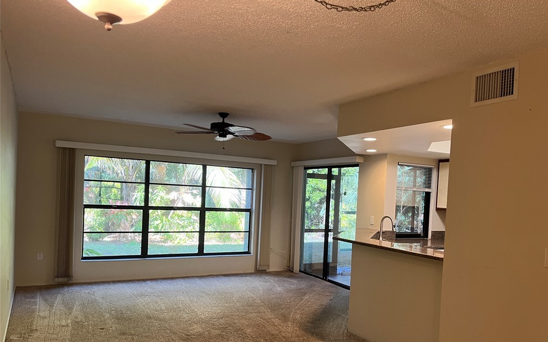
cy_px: 206
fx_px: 418
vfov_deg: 44.3
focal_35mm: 28
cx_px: 278
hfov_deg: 66.5
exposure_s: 1/60
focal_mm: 5.1
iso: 80
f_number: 1.6
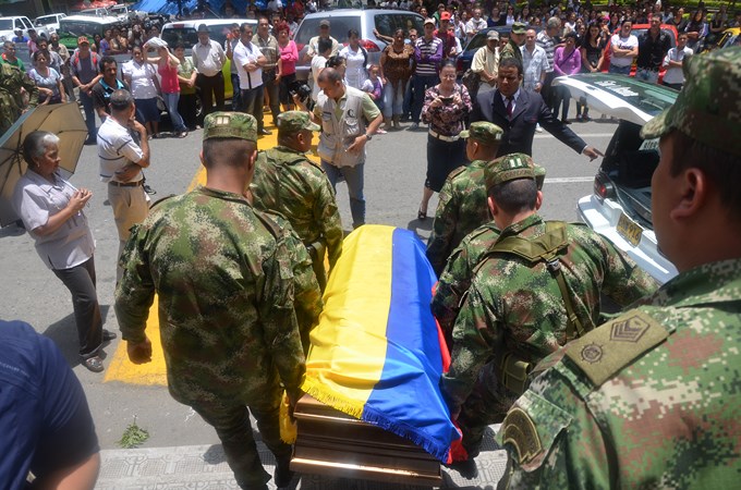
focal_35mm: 27
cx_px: 370
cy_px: 245
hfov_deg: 67.5
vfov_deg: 47.7
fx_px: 554
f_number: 8
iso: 140
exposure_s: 1/250
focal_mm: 18
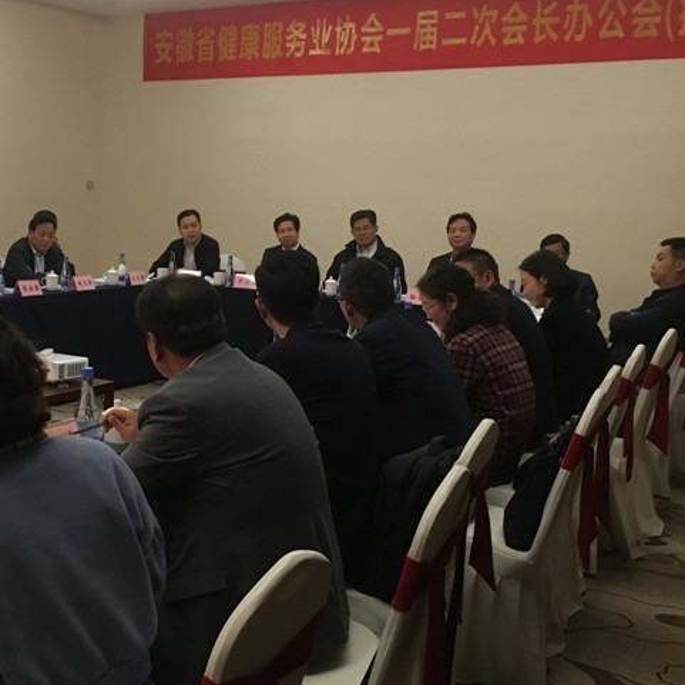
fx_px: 1075
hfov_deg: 34.7
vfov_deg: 35.3
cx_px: 185
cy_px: 308
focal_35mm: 48
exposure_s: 1/25
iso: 200
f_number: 2.2
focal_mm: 4.15
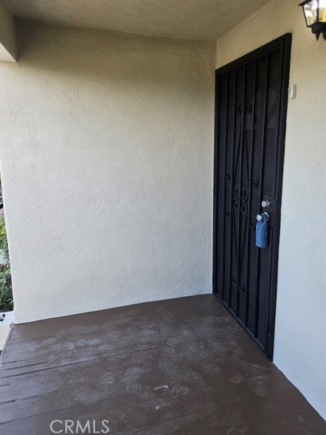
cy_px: 201
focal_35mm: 25
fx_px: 314
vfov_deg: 69.3
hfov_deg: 54.9
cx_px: 170
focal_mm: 5.4
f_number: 1.8
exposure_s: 1/120
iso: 32
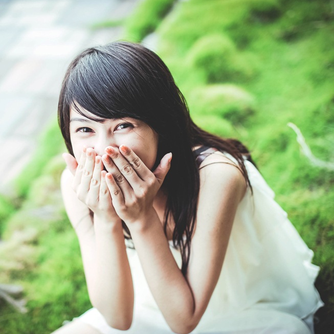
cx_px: 125
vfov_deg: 26.5
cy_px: 166
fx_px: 710
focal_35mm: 65
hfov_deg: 26.4
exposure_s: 1/200
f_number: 1.8
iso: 200
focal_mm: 50
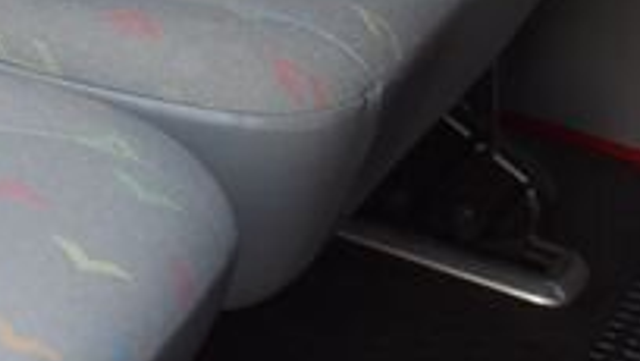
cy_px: -323
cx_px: -590
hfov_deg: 11.9
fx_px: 2768
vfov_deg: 7.2
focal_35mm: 163
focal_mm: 31
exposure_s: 1/40
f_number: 4
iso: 500
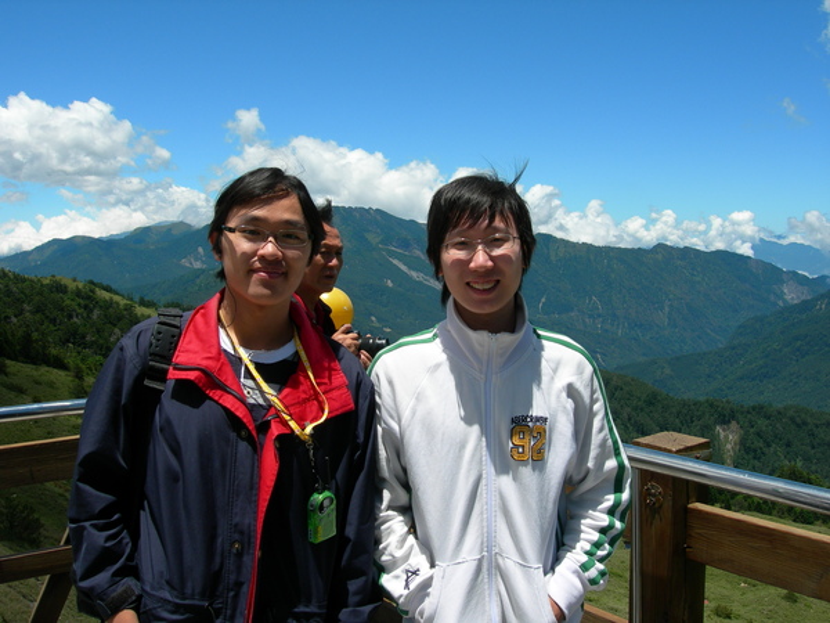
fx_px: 911
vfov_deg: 37.7
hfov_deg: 49.0
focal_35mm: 38
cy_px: 312
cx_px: 415
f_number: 4.8
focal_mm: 7.8
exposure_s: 1/740
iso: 50
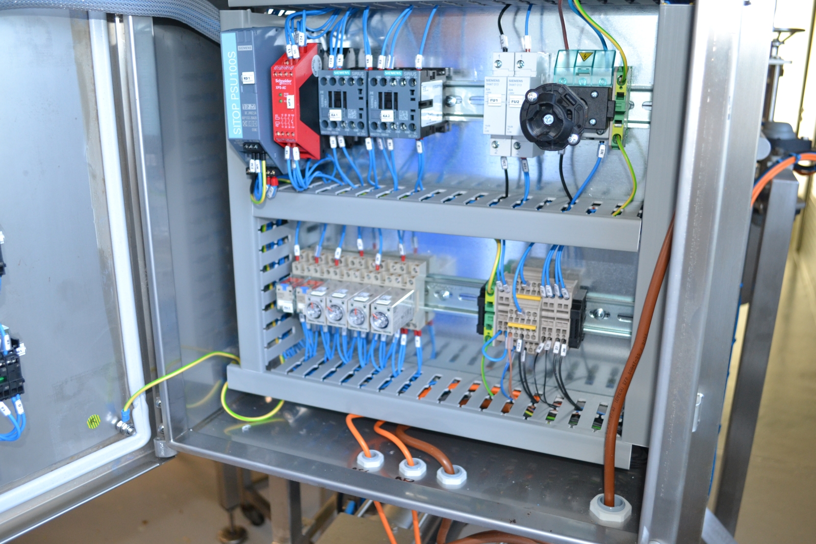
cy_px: 272
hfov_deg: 57.2
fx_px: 748
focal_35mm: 33
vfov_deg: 40.0
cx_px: 408
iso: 800
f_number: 3.8
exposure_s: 1/60
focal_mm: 22
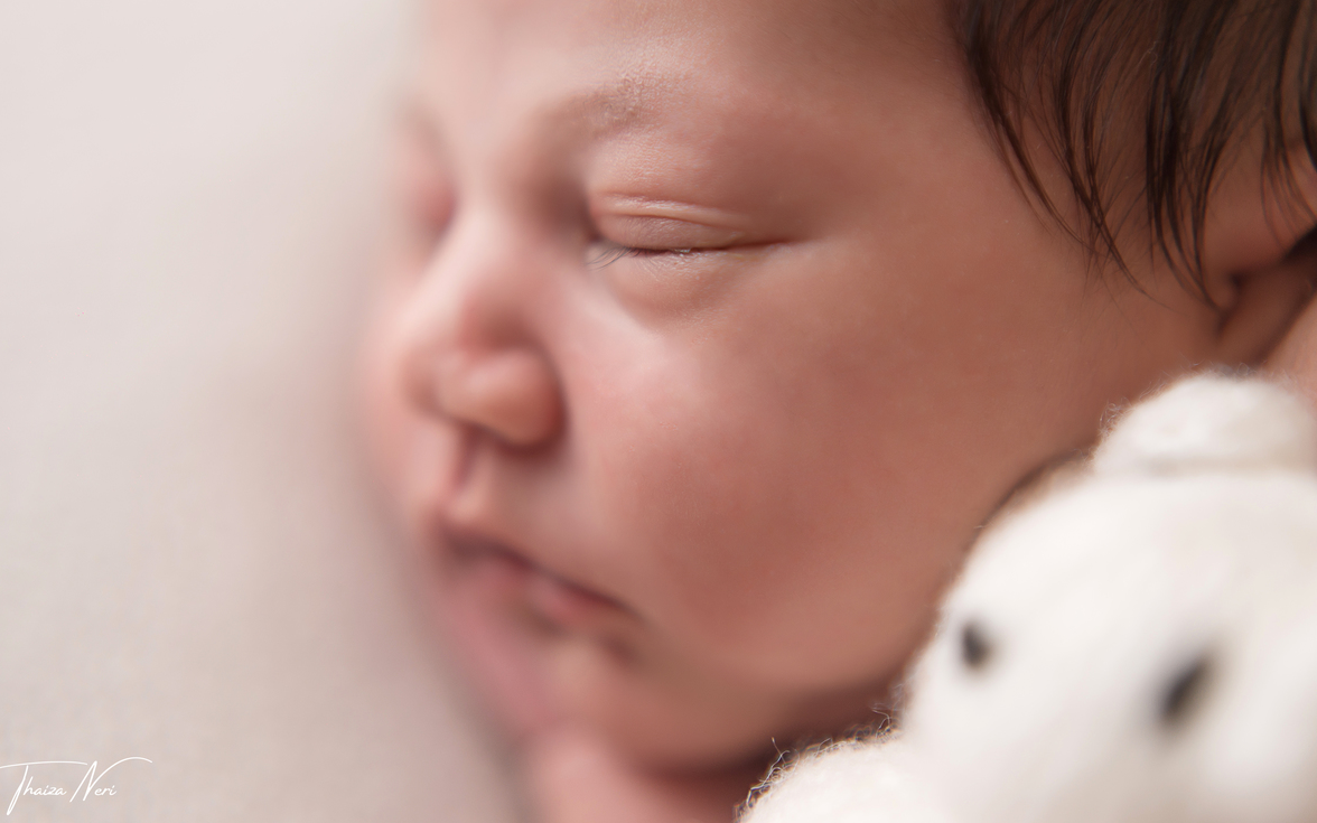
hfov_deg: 38.9
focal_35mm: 52
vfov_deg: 24.9
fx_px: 1866
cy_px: 385
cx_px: 656
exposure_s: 1/160
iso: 160
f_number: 2.2
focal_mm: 50
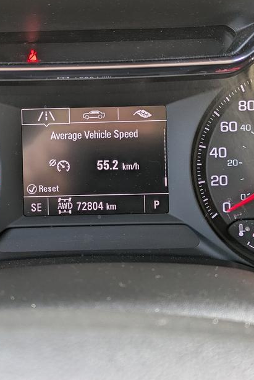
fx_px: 571
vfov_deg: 36.7
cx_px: 90
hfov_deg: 25.0
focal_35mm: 54
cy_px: 151
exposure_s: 1/40
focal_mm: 5.43
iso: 49
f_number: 1.89
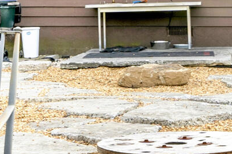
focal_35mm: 134
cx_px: 157
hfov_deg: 15.3
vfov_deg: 10.2
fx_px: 863
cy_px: 39
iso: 100
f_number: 10
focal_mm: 18
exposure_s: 1/15
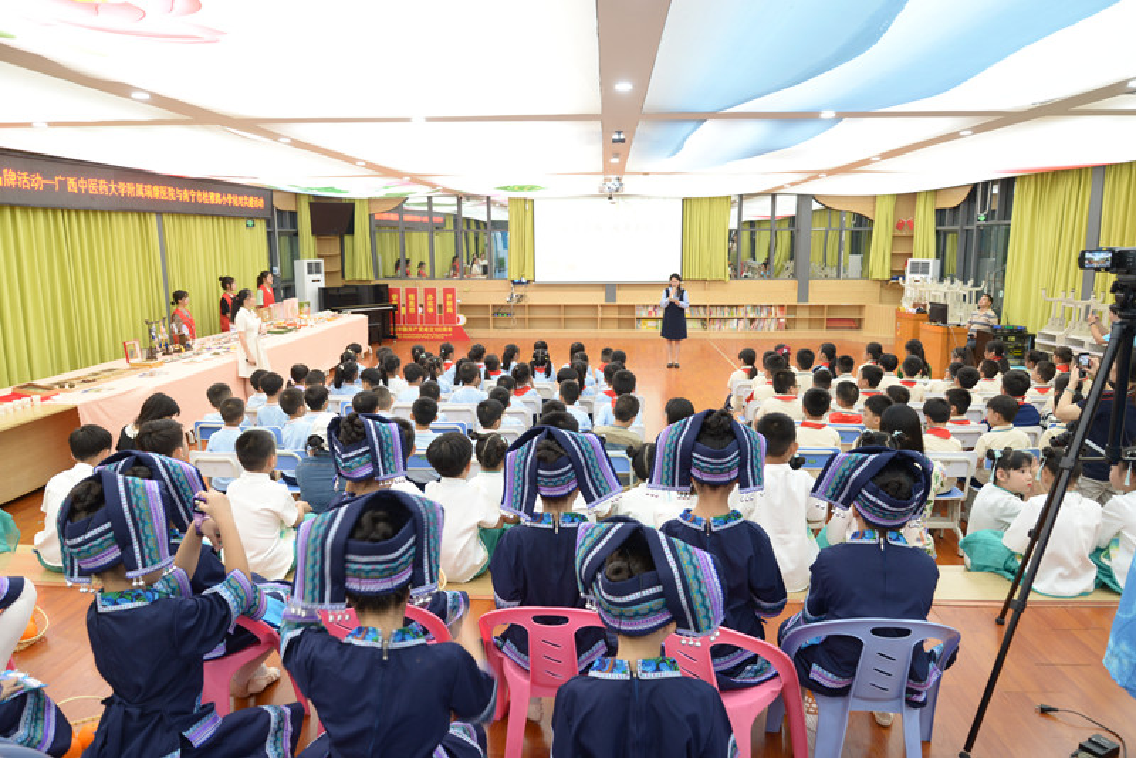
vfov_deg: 53.2
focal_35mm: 24
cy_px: 379
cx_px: 568
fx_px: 758
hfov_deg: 73.7
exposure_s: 1/25
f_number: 5
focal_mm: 24
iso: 560
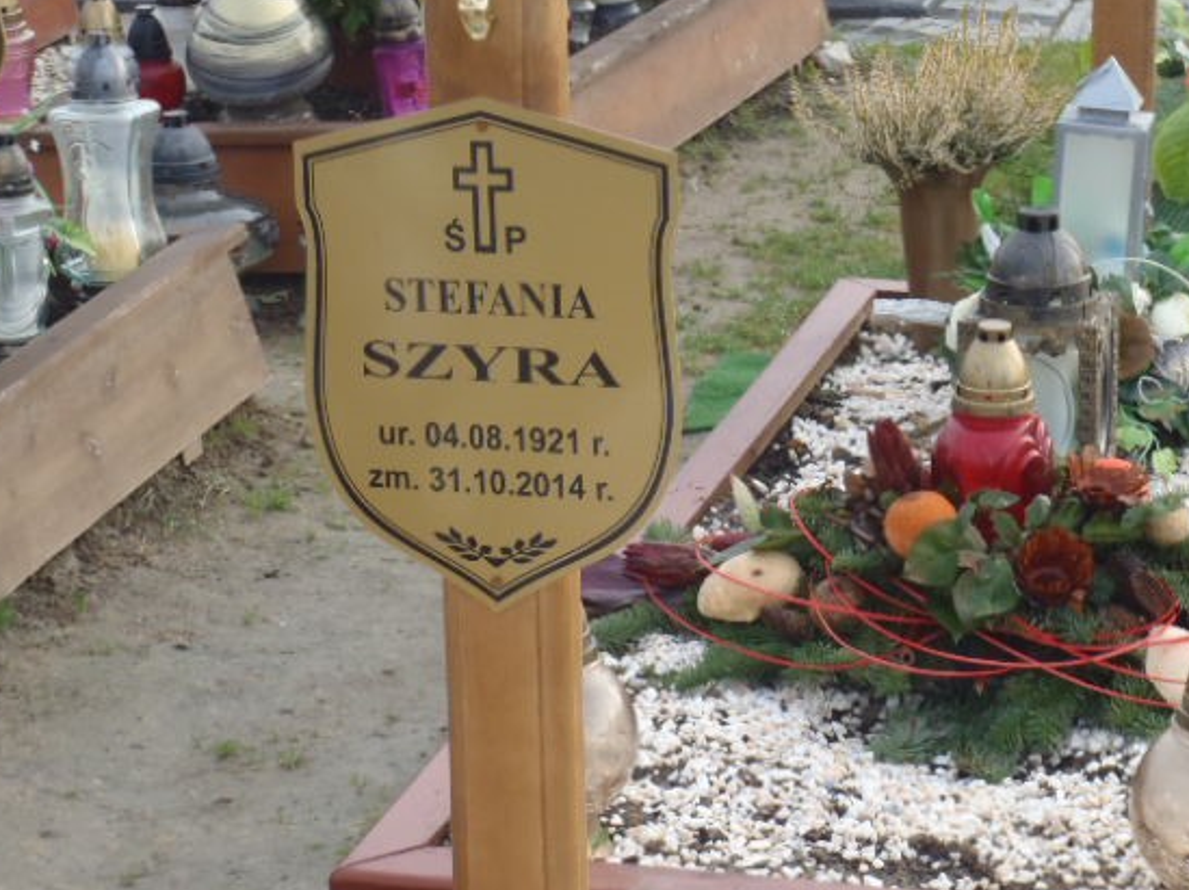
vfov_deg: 12.4
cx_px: 591
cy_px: 509
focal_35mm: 119
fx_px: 4085
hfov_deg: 16.6
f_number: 5.1
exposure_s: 1/100
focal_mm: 18.2
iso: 125
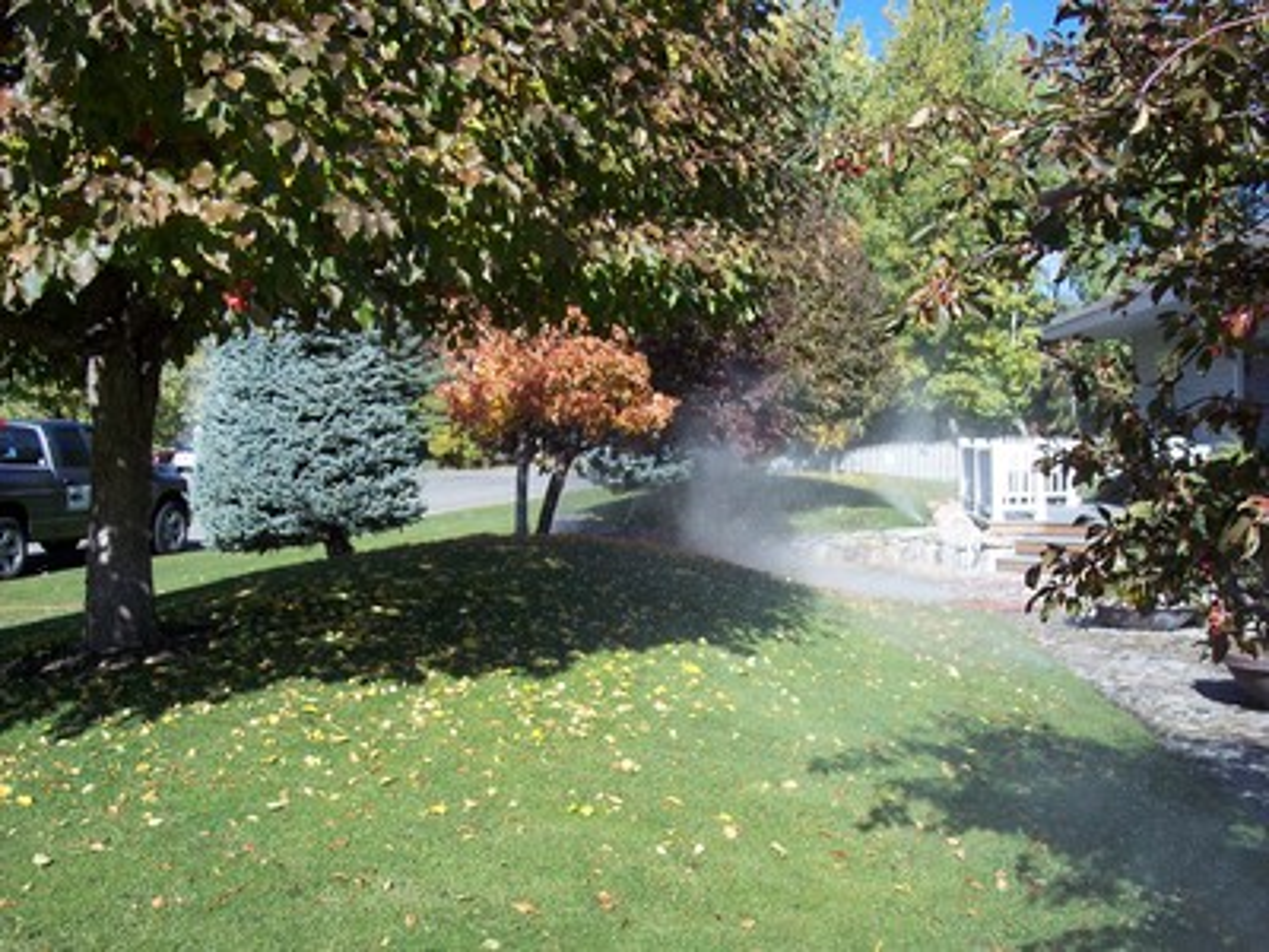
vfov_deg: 36.8
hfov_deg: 47.9
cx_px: 634
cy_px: 476
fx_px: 1430
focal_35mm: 39
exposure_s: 1/750
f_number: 3.4
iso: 100
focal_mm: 8
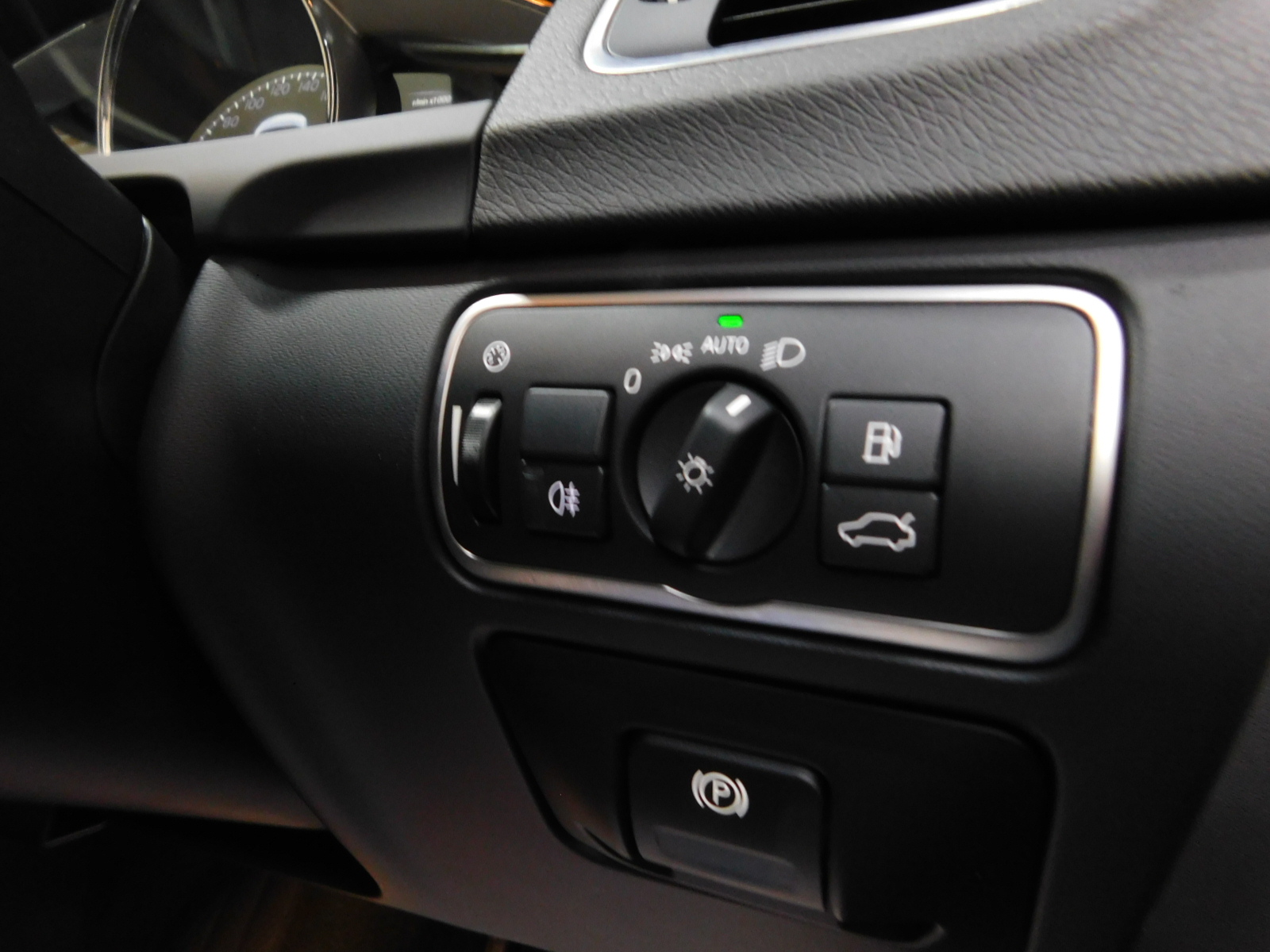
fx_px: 844
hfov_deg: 73.9
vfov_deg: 58.9
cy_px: 476
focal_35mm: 23
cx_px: 635
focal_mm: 4
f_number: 3
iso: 400
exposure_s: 1/8
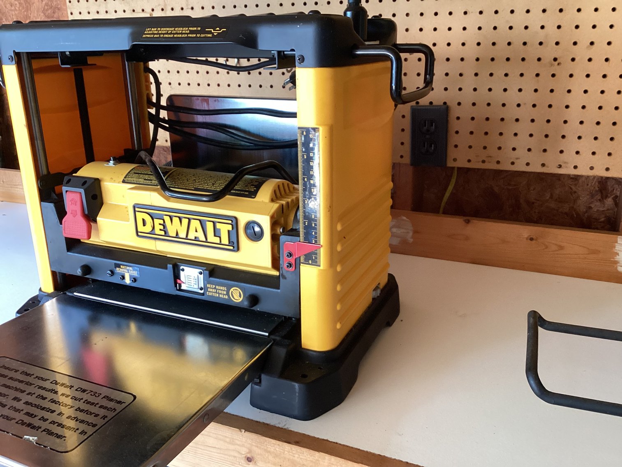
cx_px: 311
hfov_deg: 58.3
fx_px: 557
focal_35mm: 31
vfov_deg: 45.4
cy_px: 234
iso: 200
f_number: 2.4
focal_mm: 3.3
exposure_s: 1/60
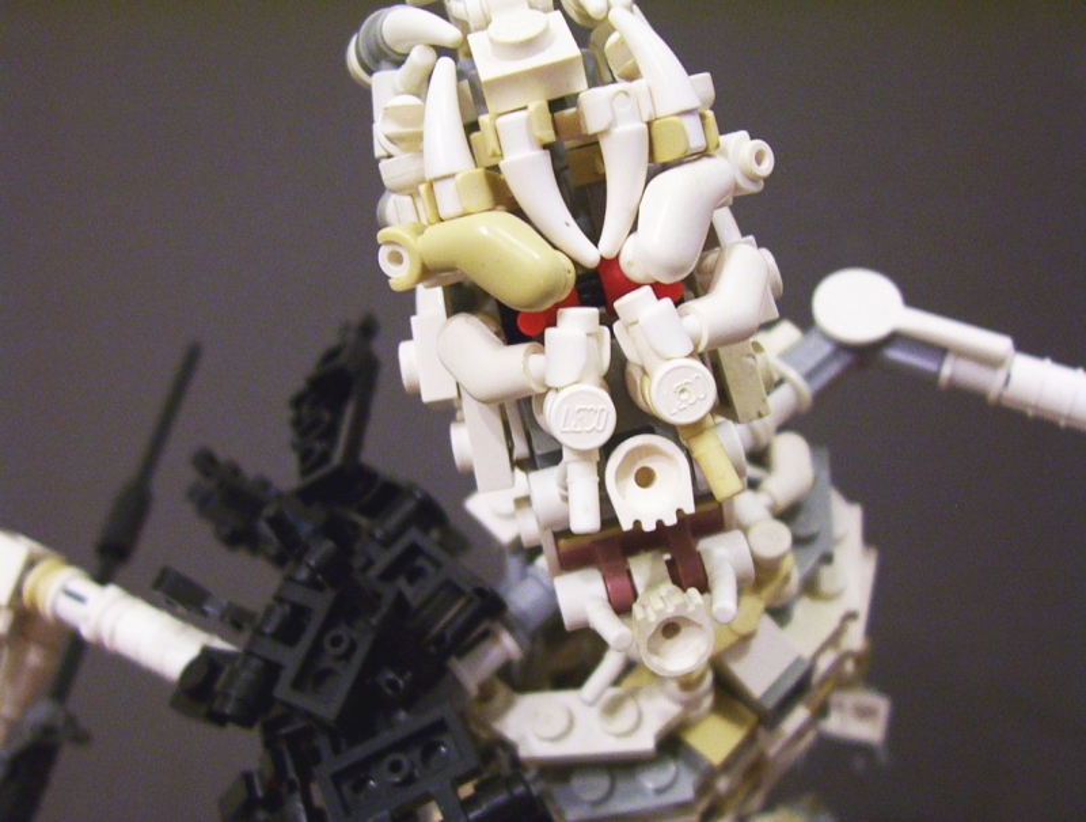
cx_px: 543
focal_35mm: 43
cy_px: 411
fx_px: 1353
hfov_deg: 43.7
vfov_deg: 33.8
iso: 200
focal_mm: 5.77
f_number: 2.73
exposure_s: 1/17.9
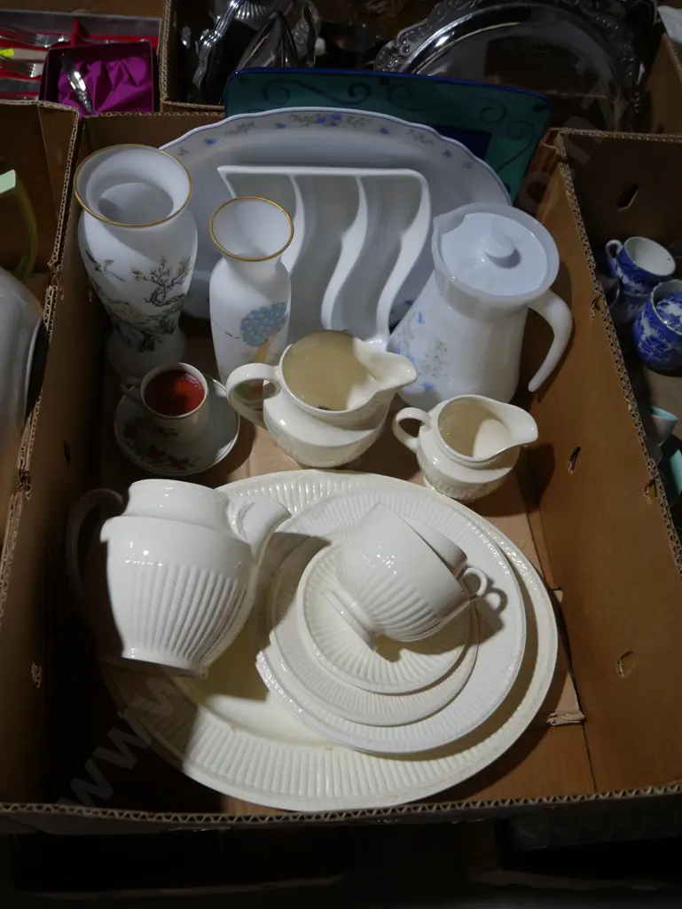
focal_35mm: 30
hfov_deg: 46.8
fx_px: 787
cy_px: 454
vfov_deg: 59.9
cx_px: 341
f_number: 3.6
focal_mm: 15
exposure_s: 1/125
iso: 200
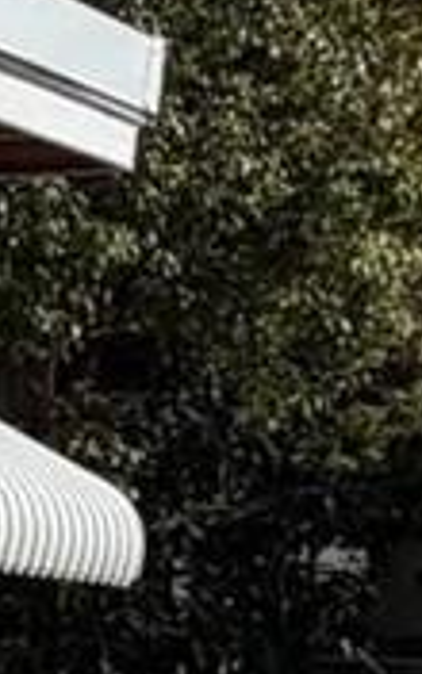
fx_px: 2484
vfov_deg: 15.1
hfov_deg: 6.7
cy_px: 708
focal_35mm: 135
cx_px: -1481
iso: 20
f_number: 2.2
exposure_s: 1/1961
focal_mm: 2.22
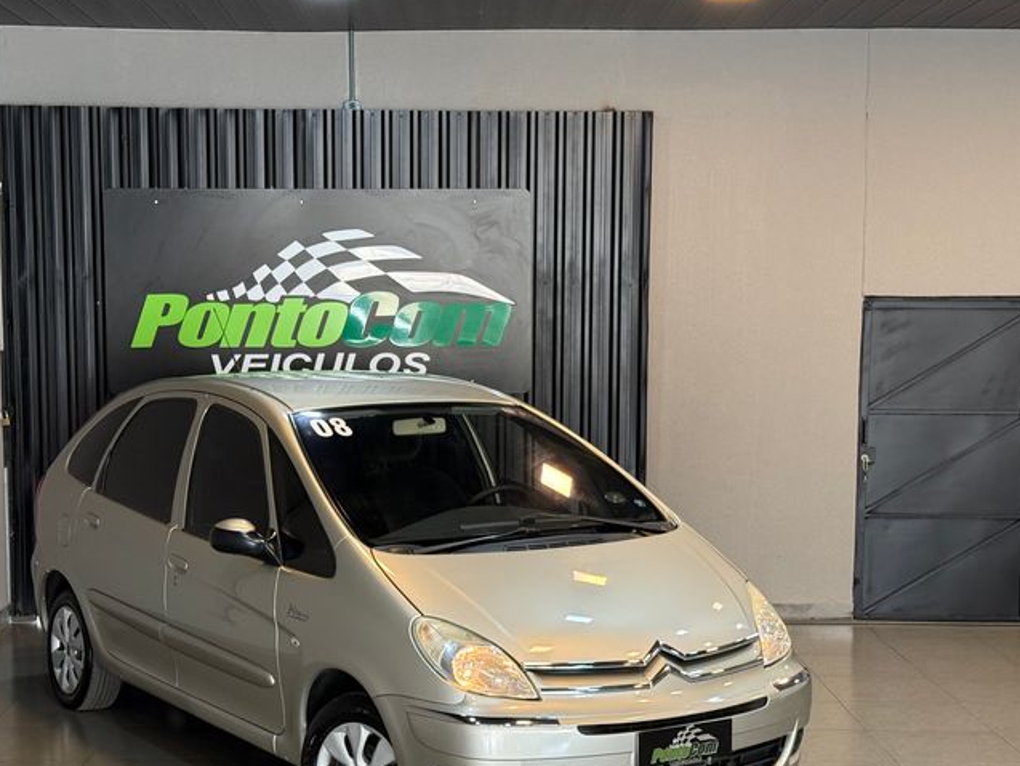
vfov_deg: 24.0
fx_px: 1798
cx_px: 474
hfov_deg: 31.7
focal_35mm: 61
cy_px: 468
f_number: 1.78
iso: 160
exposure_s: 1/60
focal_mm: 6.76
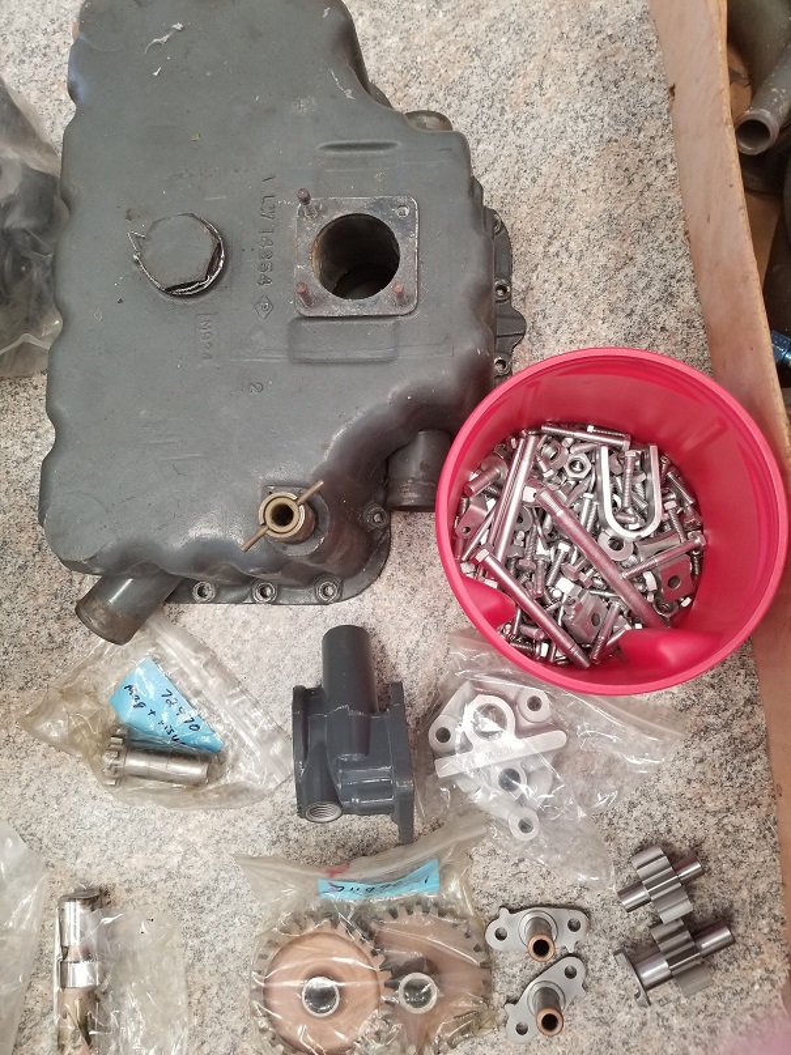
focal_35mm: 26
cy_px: 528
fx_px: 792
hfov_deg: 53.1
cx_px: 396
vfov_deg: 67.3
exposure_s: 1/50
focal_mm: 4.25
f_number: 1.7
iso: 160
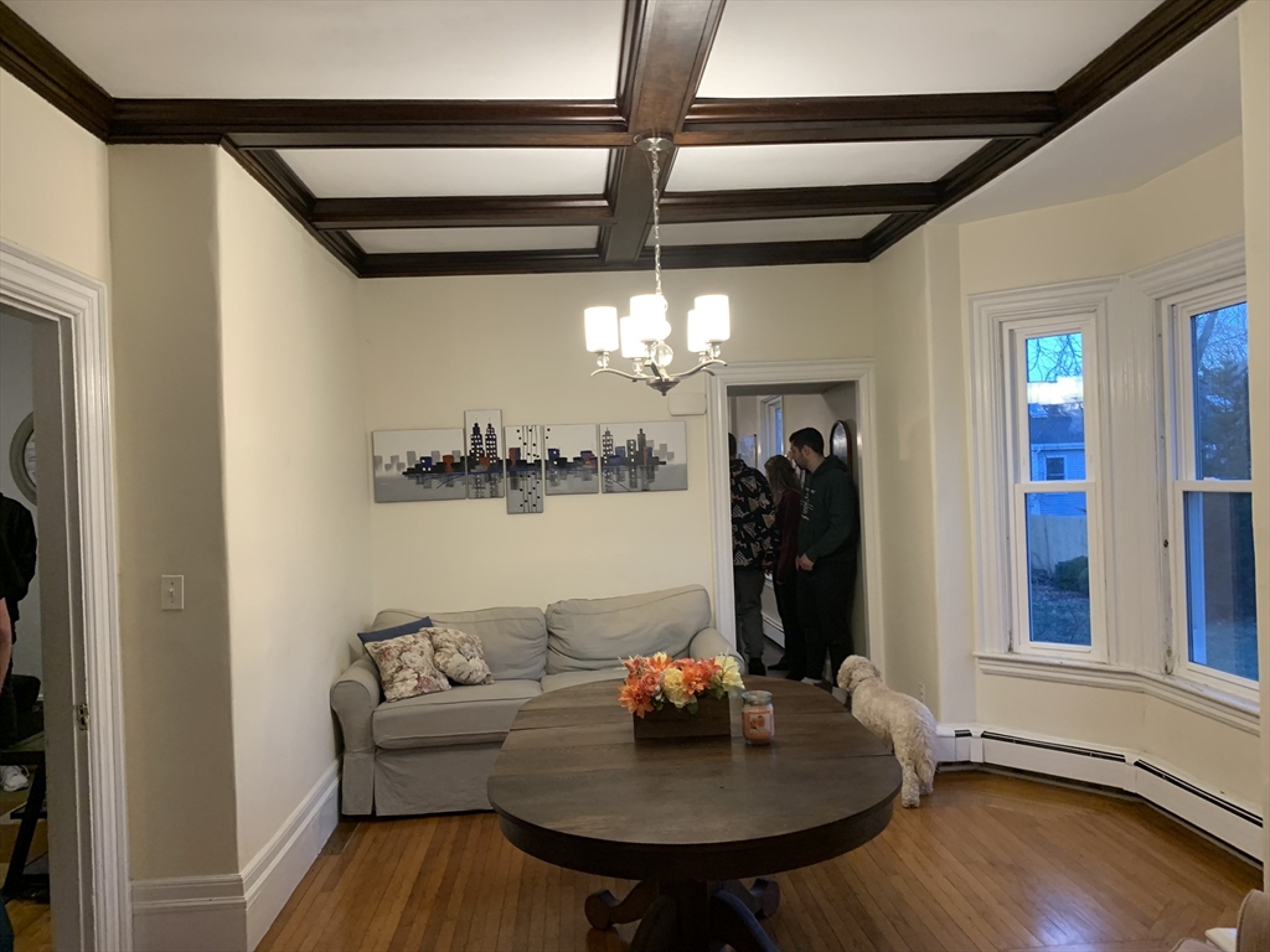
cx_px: 635
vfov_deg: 53.1
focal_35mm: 26
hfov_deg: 67.3
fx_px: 954
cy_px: 476
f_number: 1.8
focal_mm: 4.25
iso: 160
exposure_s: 1/60
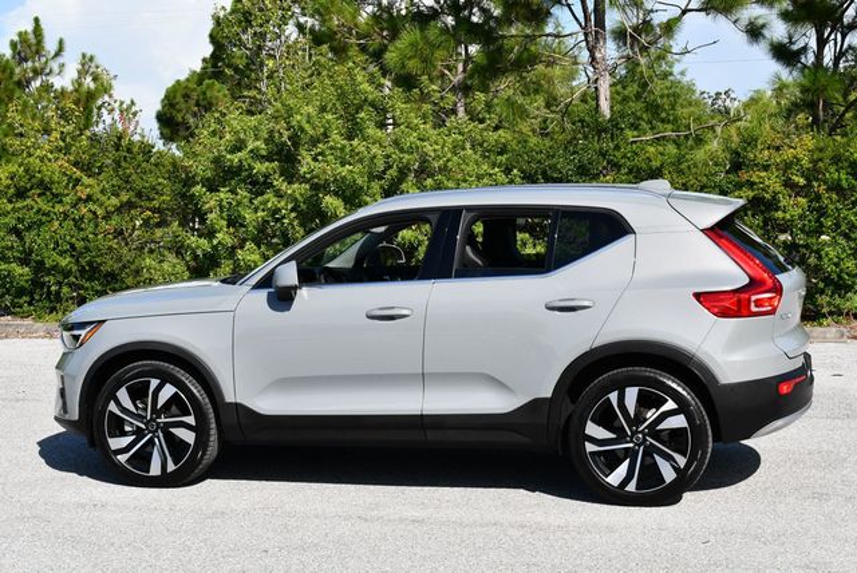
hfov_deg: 29.6
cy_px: 286
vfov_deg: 20.1
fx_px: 1620
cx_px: 428
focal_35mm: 68
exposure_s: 1/250
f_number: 8
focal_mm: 34
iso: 100
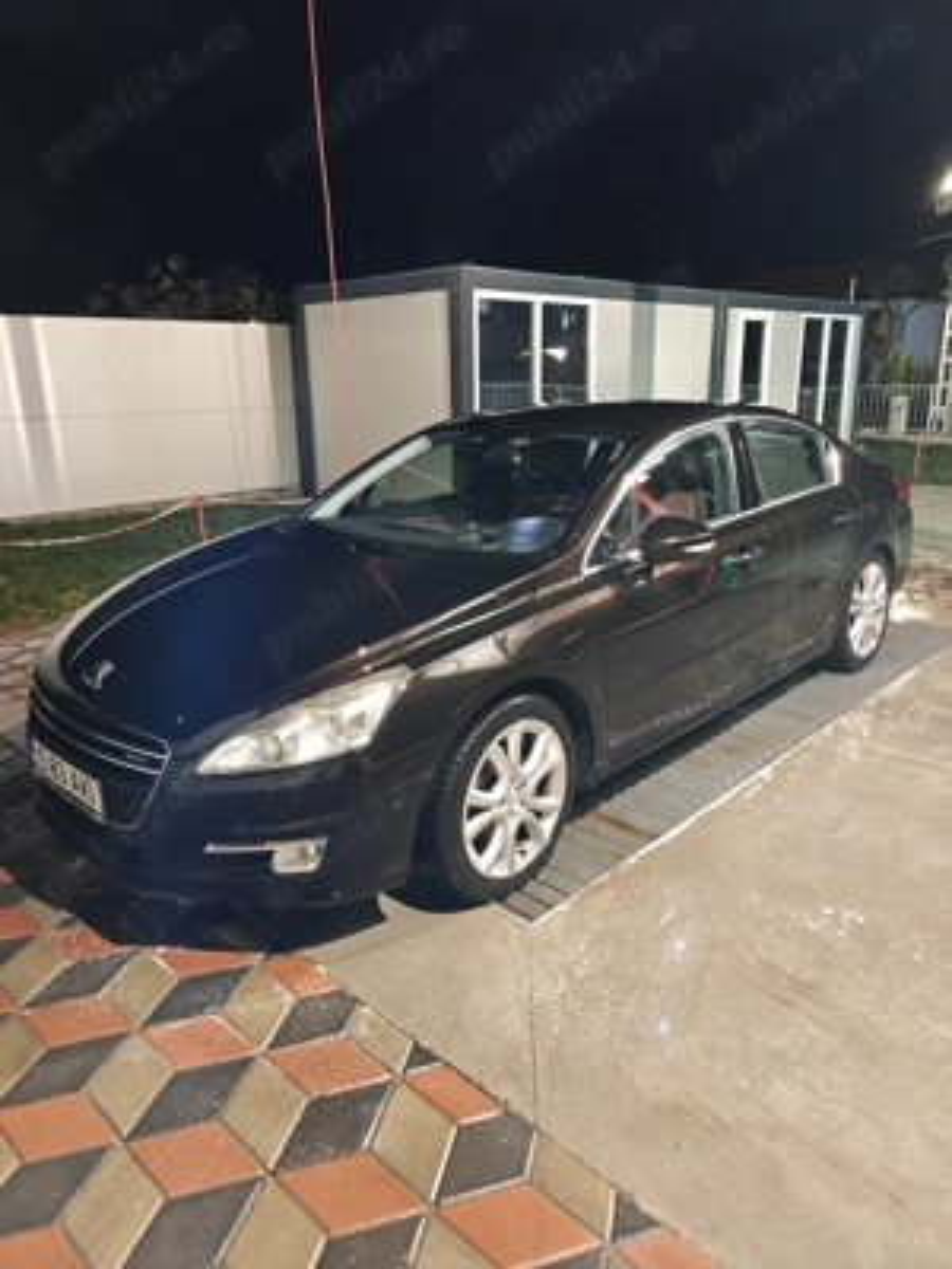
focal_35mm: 23
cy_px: 634
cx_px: 476
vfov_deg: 73.9
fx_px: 843
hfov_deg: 58.9
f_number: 1.6
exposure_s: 1/25
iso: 1600
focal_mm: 6.06
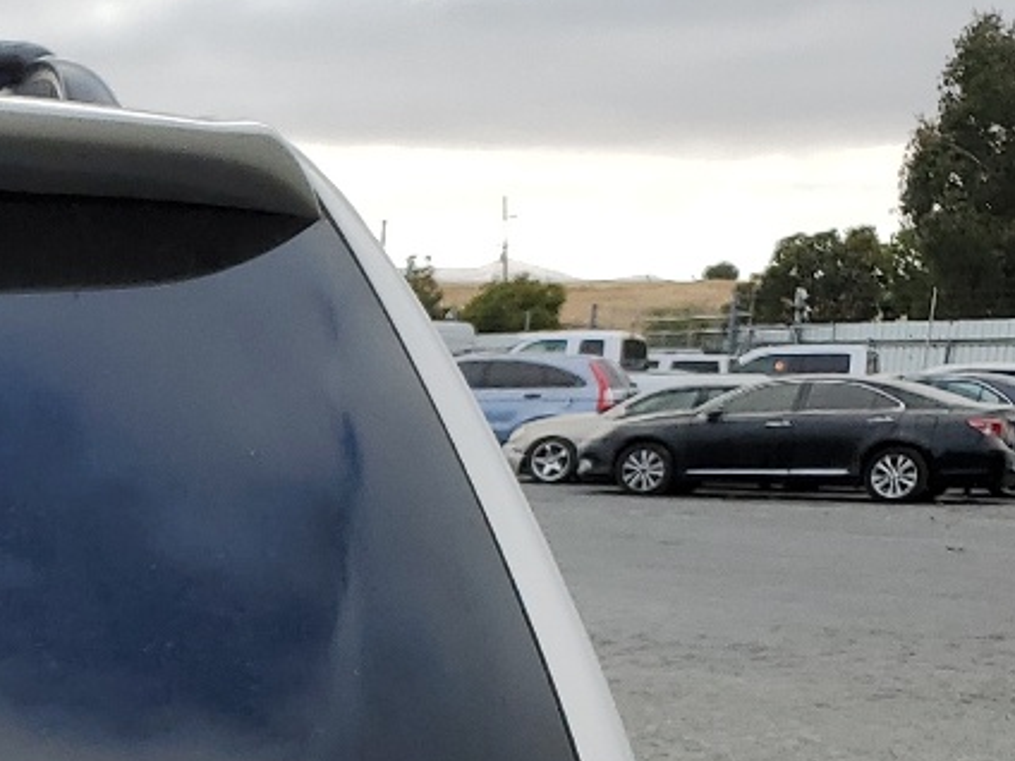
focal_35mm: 98
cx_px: -589
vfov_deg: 14.3
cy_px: 1079
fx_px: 2874
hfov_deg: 17.6
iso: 50
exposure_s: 1/1667
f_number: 1.5
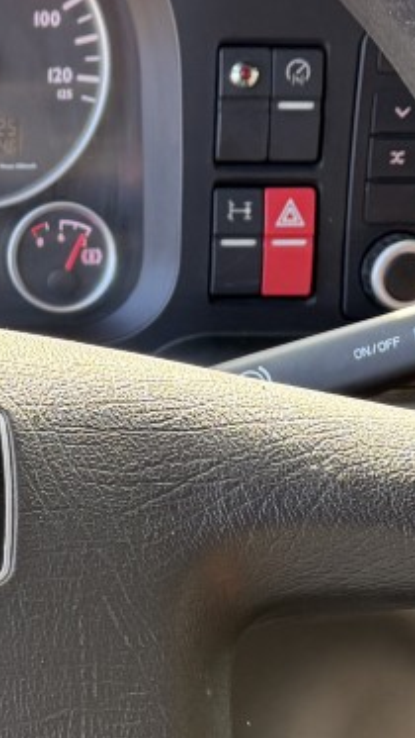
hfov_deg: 11.9
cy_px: 623
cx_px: 32
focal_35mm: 101
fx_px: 1975
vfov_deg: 20.8
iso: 200
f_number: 1.78
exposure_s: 1/132
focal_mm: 6.76
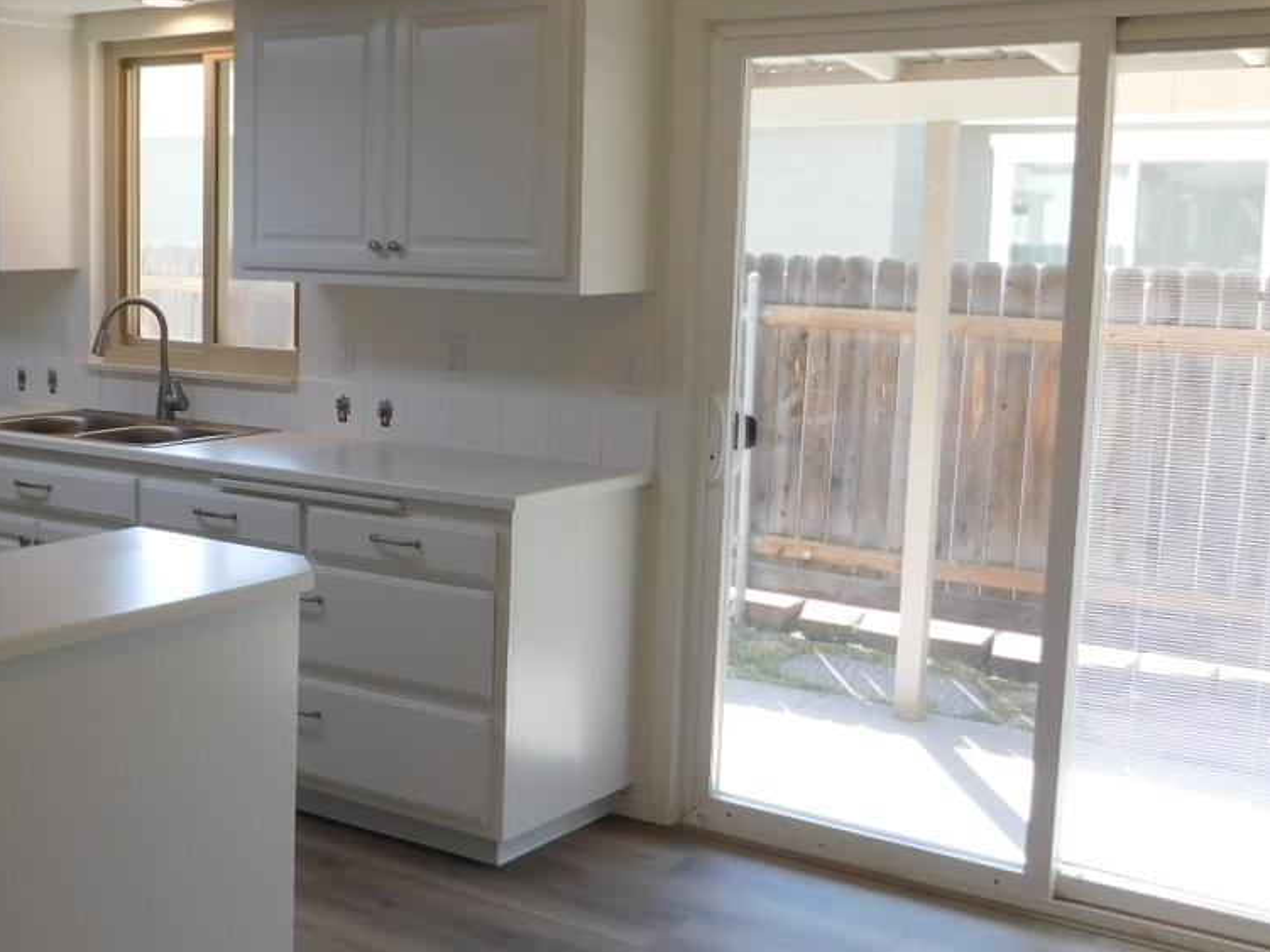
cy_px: 438
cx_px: 264
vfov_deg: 29.7
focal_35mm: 49
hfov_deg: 37.6
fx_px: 1797
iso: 125
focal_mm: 4
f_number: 3
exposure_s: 1/125
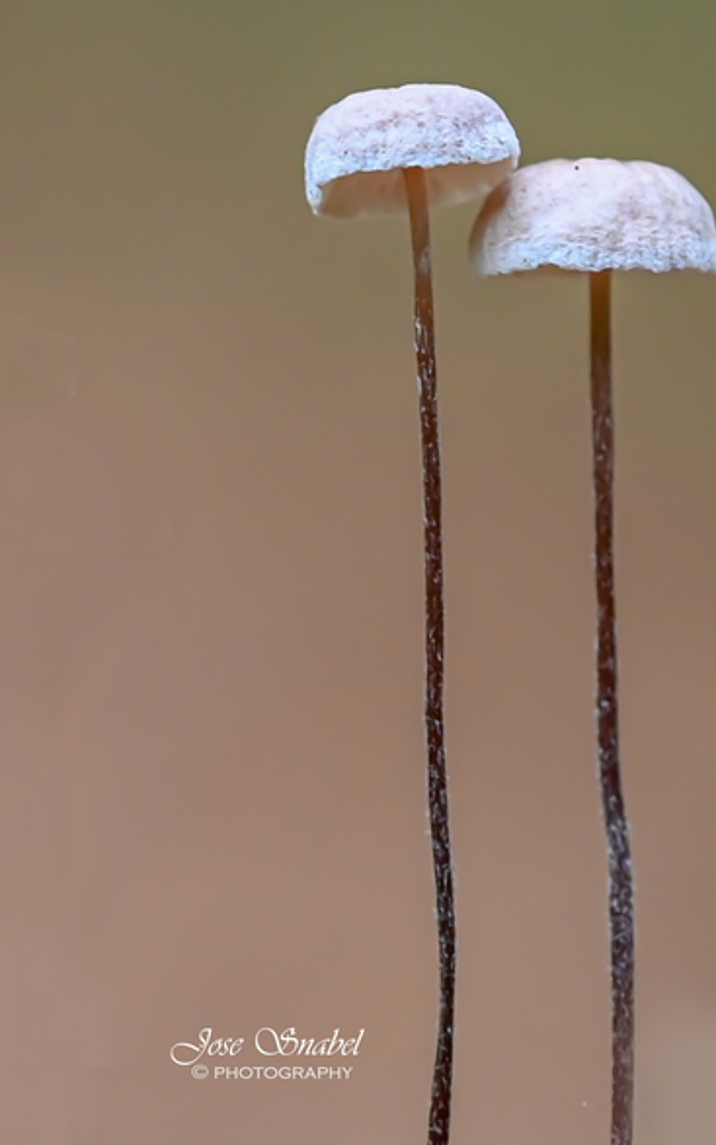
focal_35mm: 126
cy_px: 479
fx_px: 3933
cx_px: 382
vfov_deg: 16.6
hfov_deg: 10.4
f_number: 6.3
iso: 1250
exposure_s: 1/160
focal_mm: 105
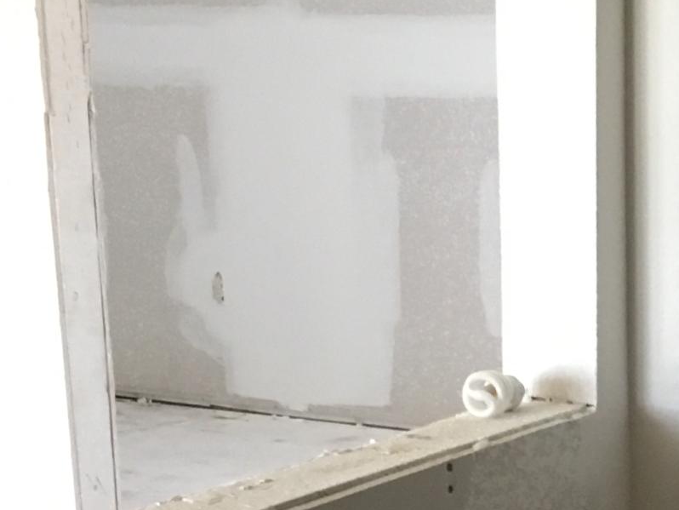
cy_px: 721
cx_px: 766
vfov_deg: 13.0
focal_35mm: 109
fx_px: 2139
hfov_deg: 17.4
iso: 160
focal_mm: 4.15
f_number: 2.2
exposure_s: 1/30
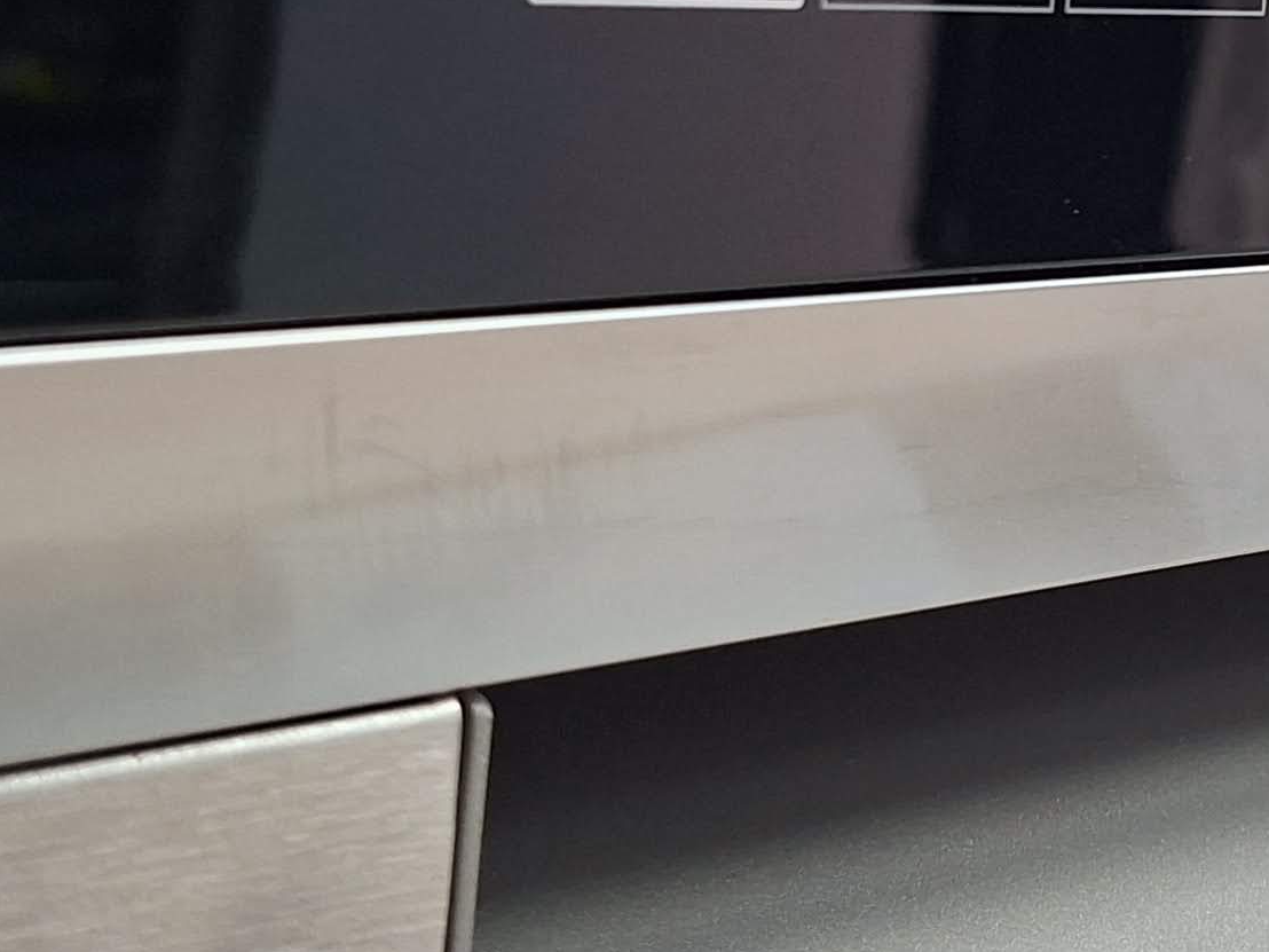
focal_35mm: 83
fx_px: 3043
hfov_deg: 22.4
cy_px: 63
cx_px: 1335
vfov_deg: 17.5
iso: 320
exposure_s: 1/50
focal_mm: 5.54
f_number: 1.8
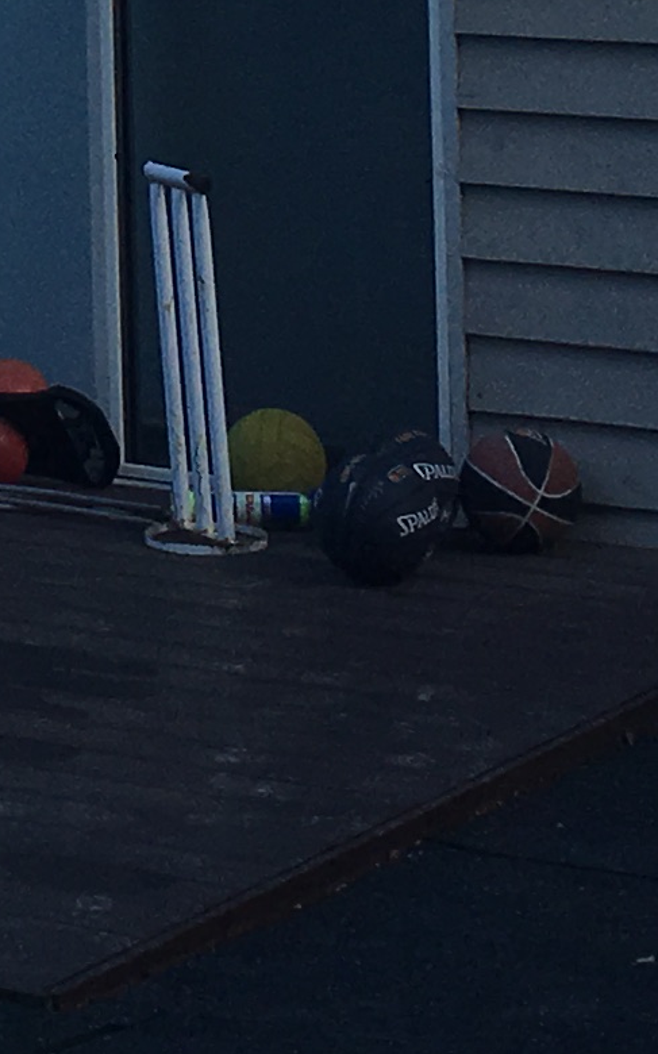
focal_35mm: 159
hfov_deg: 8.0
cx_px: -466
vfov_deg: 12.3
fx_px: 4565
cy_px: -693
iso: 25
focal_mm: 4.15
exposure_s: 1/582
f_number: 2.2
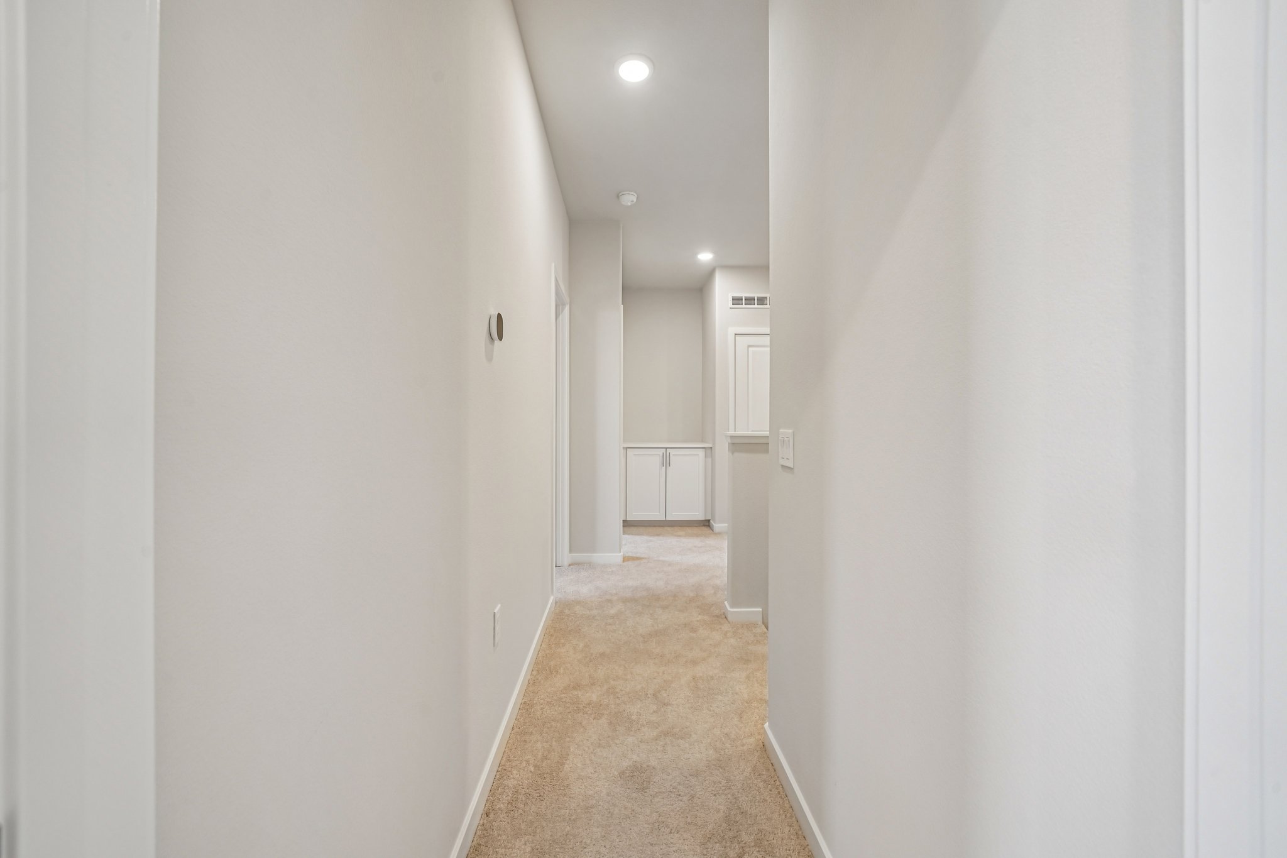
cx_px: 644
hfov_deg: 108.3
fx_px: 465
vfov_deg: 85.4
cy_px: 429
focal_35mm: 13
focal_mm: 13
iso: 400
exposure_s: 1/15
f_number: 8
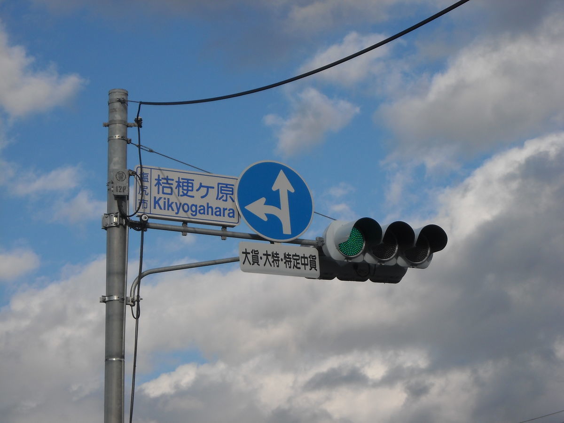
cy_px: 212
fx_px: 1711
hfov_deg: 18.7
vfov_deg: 14.1
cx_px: 282
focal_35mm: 105
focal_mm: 17.1
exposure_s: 1/707
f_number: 4.7
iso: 64
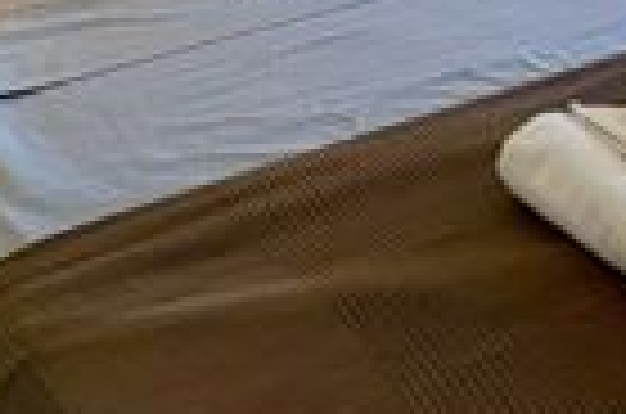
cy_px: -428
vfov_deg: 14.8
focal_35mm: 74
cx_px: 660
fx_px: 1284
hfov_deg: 25.7
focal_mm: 2.22
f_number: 2.2
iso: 40
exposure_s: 1/143
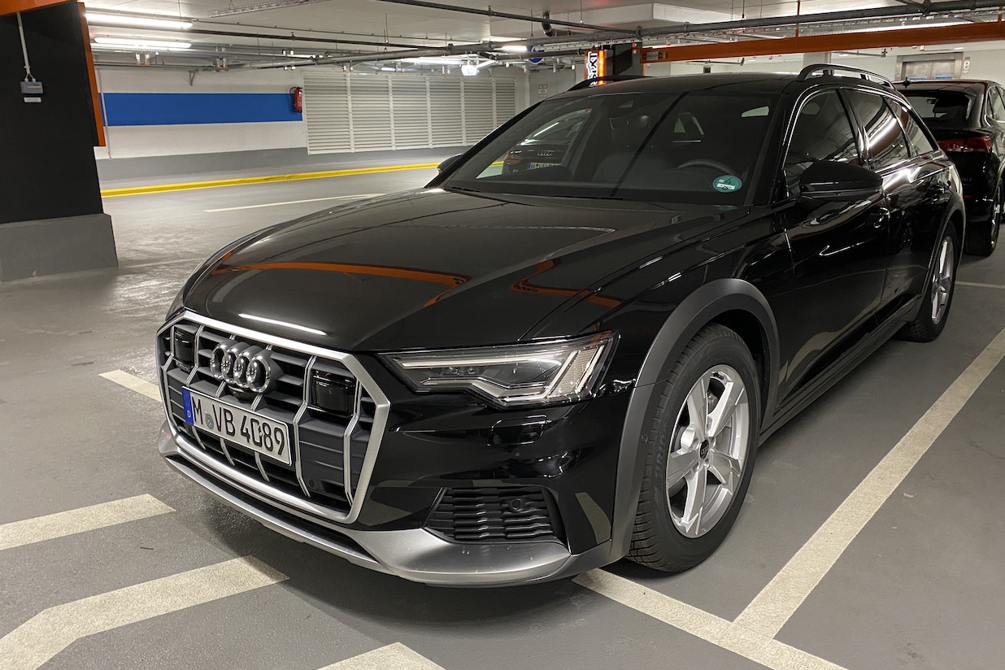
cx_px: 515
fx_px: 782
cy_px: 320
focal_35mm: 28
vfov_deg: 46.4
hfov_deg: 65.5
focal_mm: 4.25
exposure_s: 1/33
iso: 400
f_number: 1.8
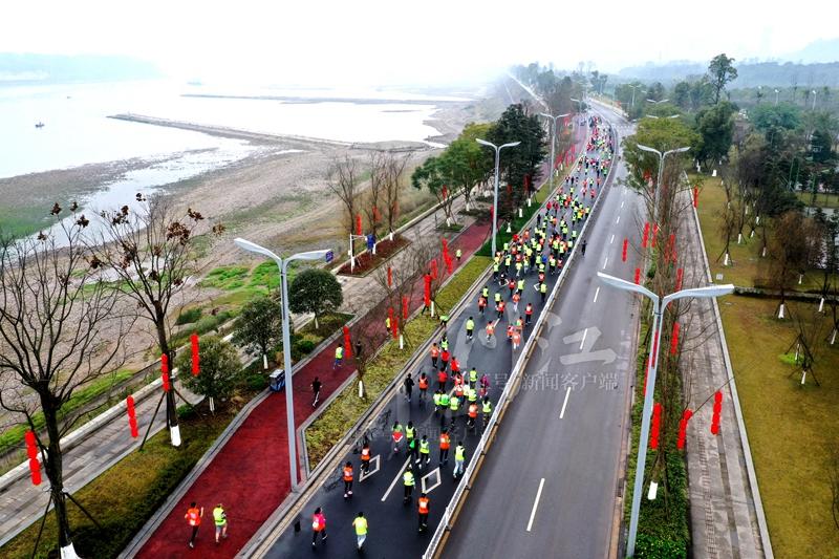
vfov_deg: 46.4
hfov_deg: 65.5
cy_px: 280
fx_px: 652
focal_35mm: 28
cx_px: 420
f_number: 7.1
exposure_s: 1/50
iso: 100
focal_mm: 10.26
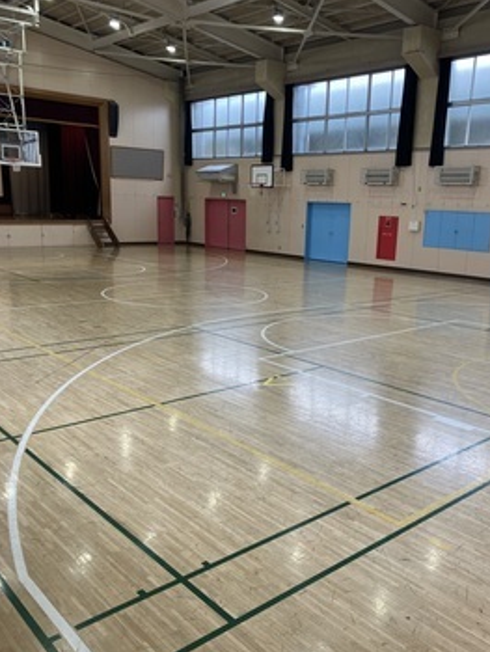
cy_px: 356
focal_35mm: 32
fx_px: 603
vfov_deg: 56.7
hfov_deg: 44.2
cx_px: 263
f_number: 1.8
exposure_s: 1/100
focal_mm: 3.99
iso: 40
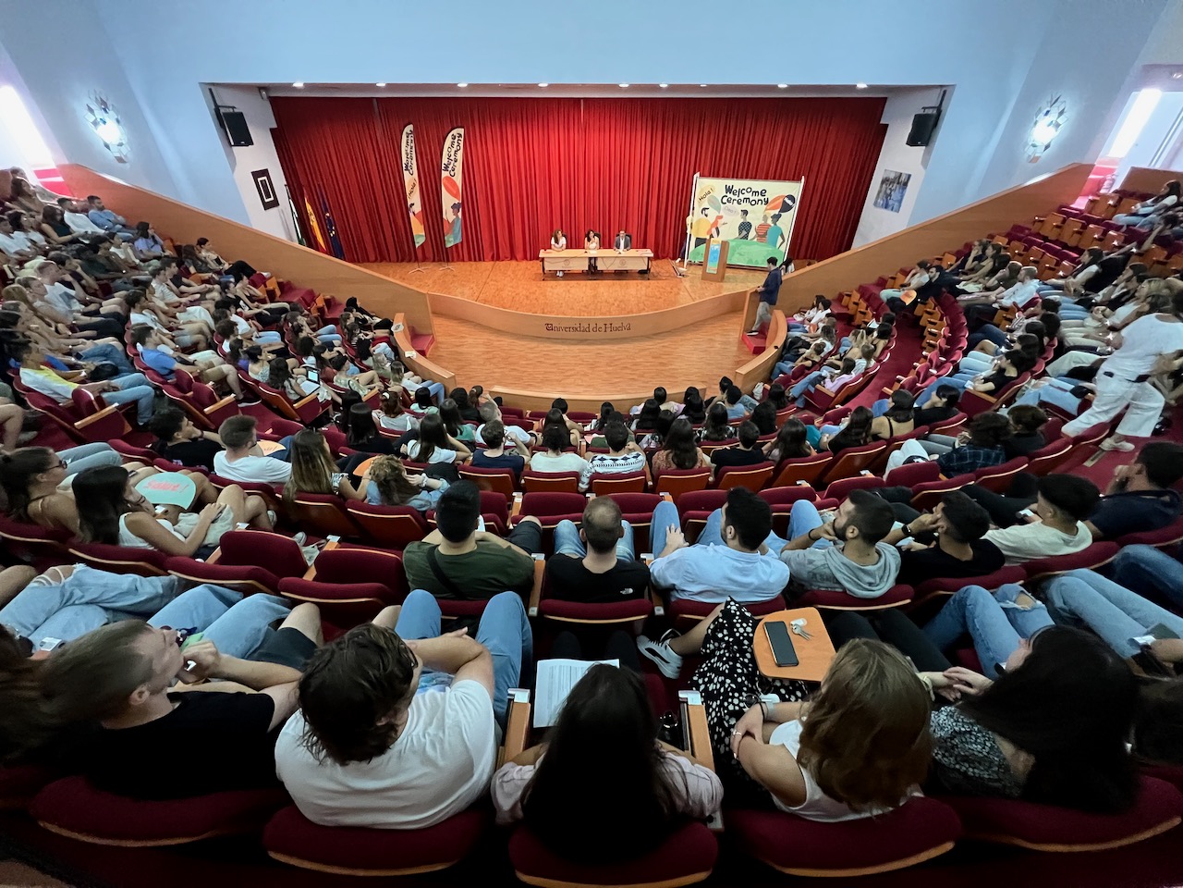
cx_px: 592
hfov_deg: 106.2
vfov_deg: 89.9
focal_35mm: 13
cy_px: 444
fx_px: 444
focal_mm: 1.57
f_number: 1.8
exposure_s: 1/50
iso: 1000
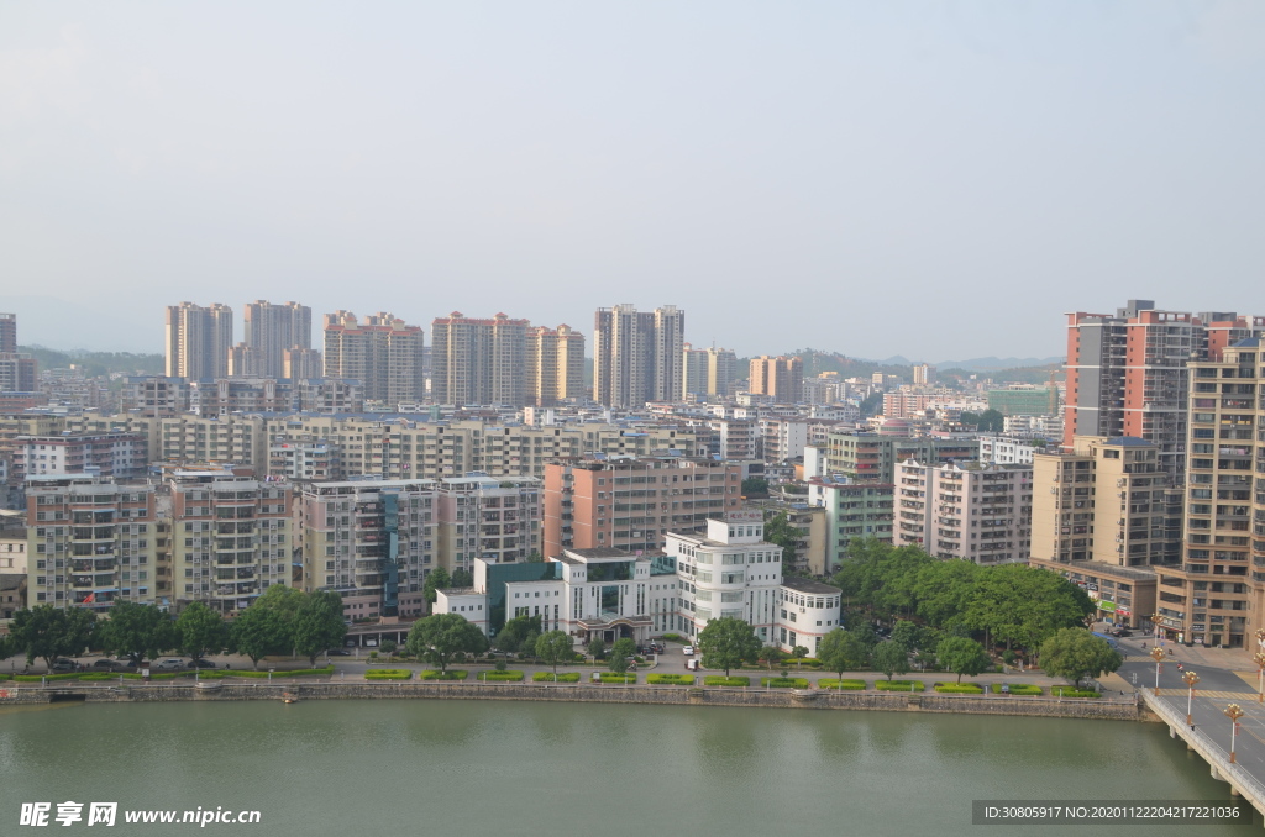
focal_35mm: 38
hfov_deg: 51.4
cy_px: 418
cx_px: 632
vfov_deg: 35.3
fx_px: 1315
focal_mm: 25
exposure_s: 1/250
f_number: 8
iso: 125
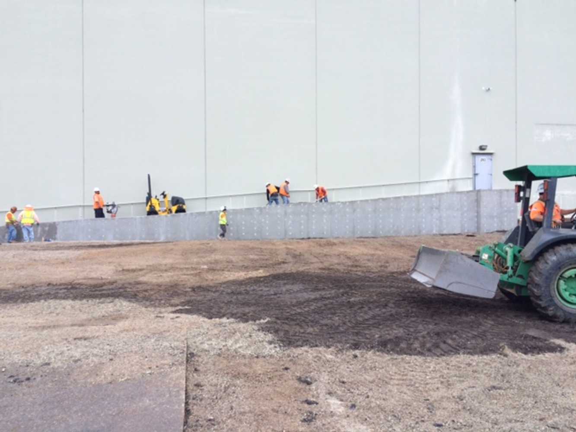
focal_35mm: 29
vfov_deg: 48.2
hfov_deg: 61.7
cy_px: 216
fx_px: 483
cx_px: 288
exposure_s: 1/342
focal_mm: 4.15
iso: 32
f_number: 2.2
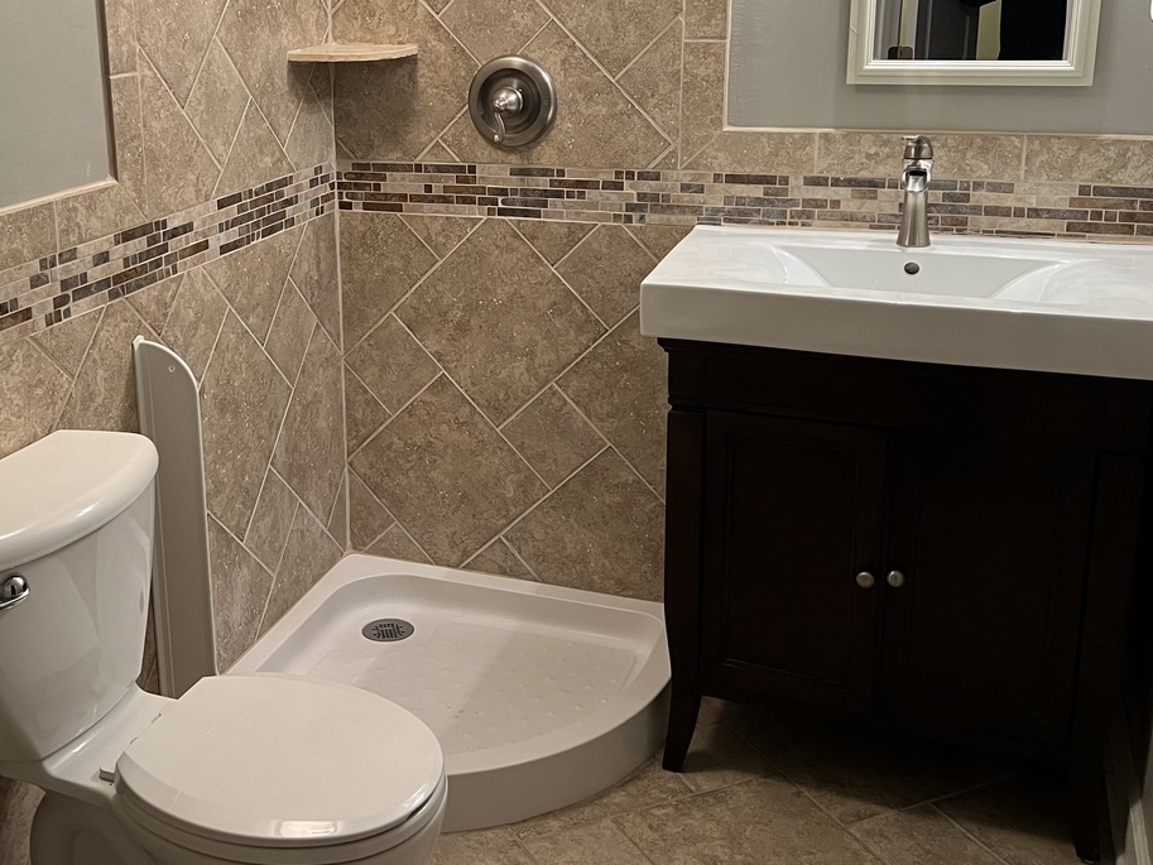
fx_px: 1366
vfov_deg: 34.8
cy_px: 283
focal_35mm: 41
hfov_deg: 45.1
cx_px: 380
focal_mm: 5.7
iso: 160
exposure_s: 1/60
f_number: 1.5
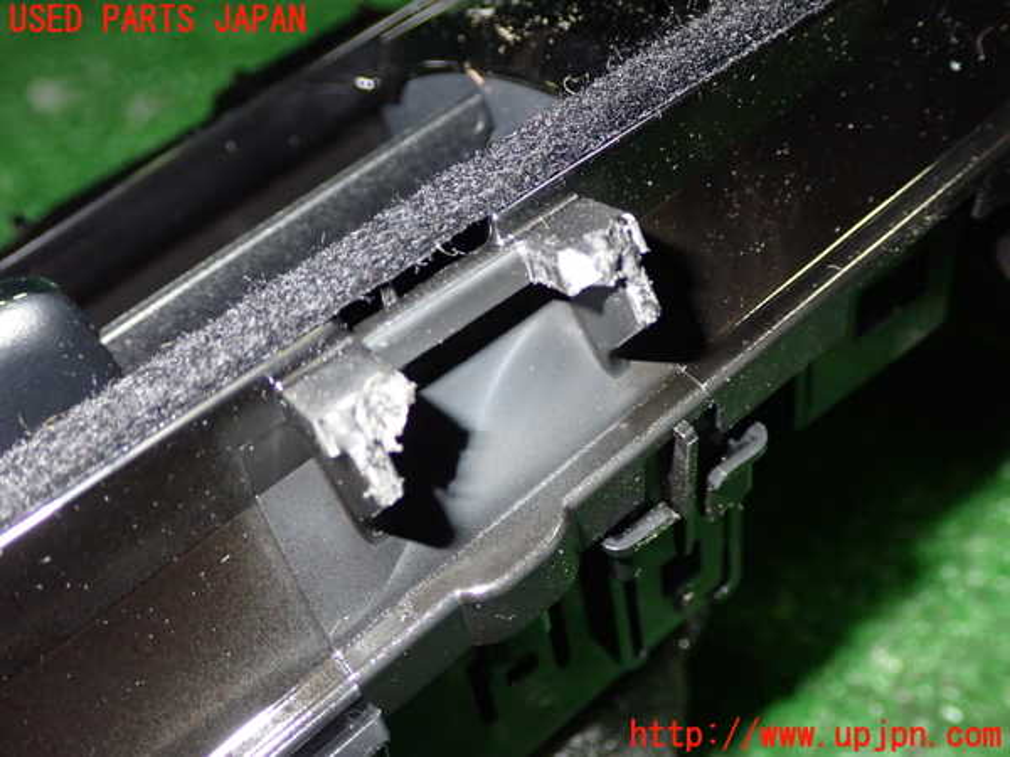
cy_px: 378
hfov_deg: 40.4
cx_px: 505
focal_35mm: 47
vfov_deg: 30.9
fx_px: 1371
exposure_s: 1/50
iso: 800
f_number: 9
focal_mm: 8.4
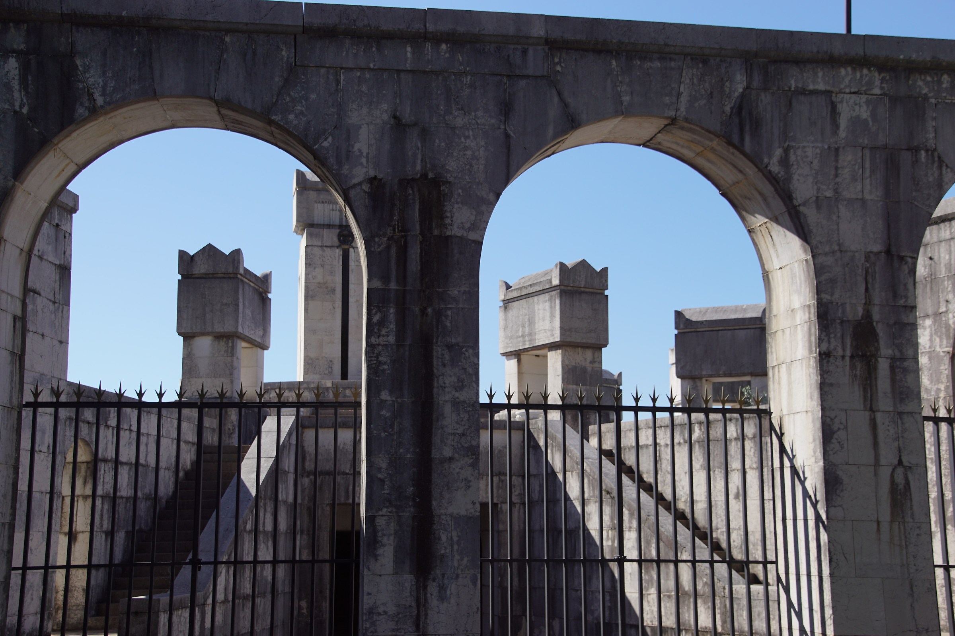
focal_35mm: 52
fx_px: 1393
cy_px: 318
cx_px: 478
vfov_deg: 25.8
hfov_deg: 37.9
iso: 100
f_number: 6.3
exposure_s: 1/320
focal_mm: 35
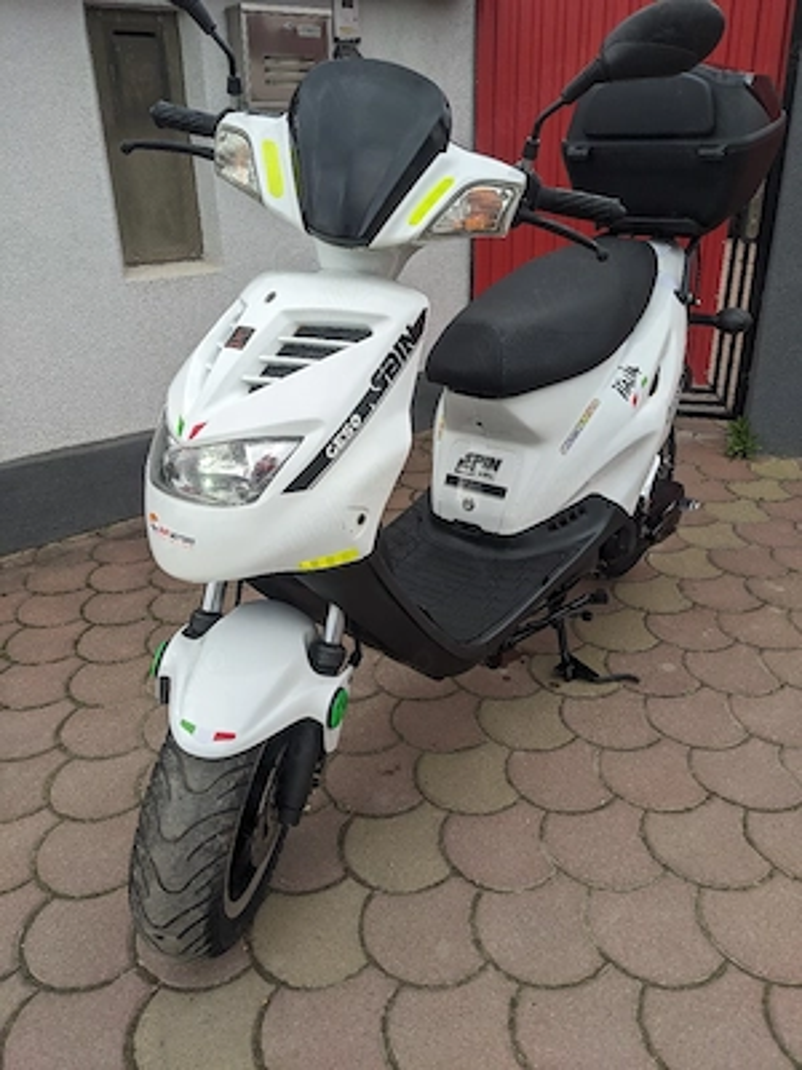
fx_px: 834
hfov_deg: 51.4
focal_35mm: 27
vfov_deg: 65.3
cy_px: 535
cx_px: 401
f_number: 1.73
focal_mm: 4.38
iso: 60
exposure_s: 1/1000
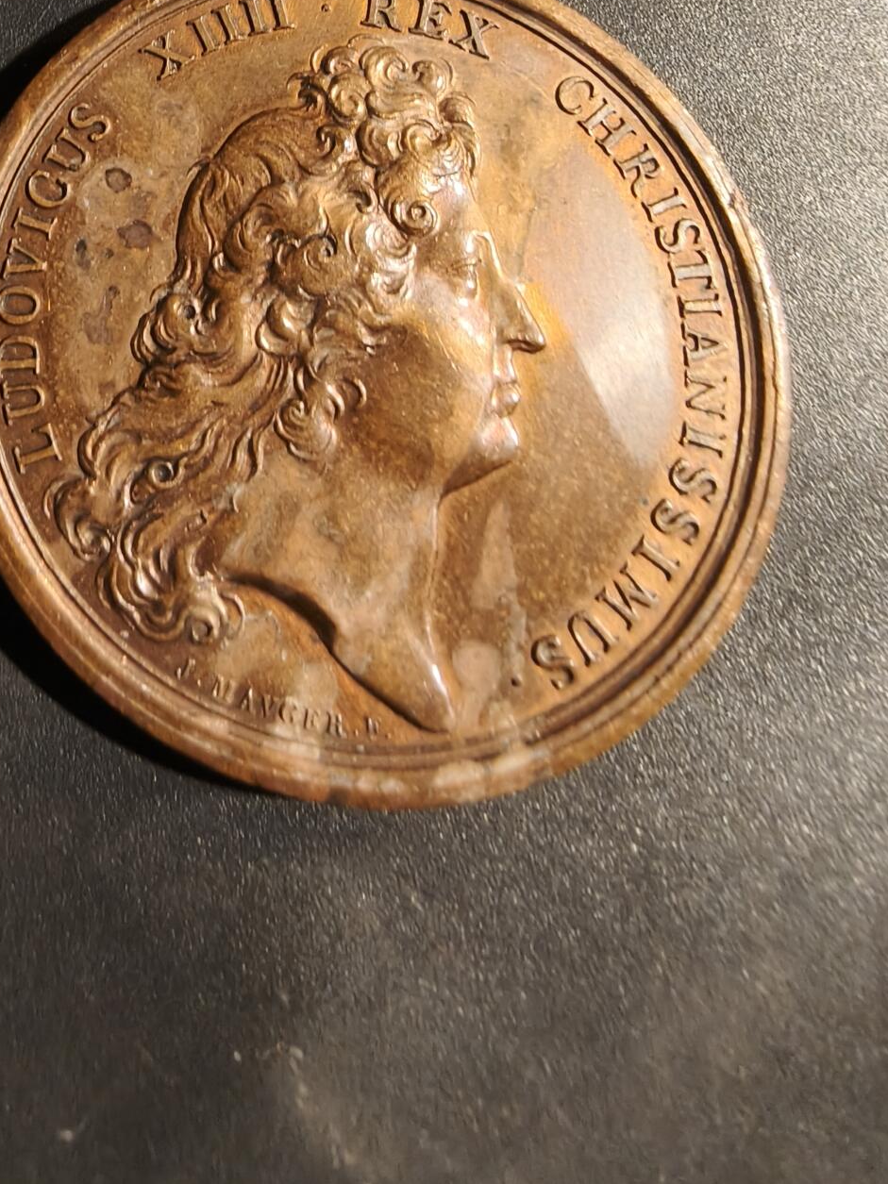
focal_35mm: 33
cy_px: 458
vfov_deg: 54.8
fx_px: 1129
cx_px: 365
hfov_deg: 42.8
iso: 200
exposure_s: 1/62.1
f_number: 2
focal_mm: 2.32
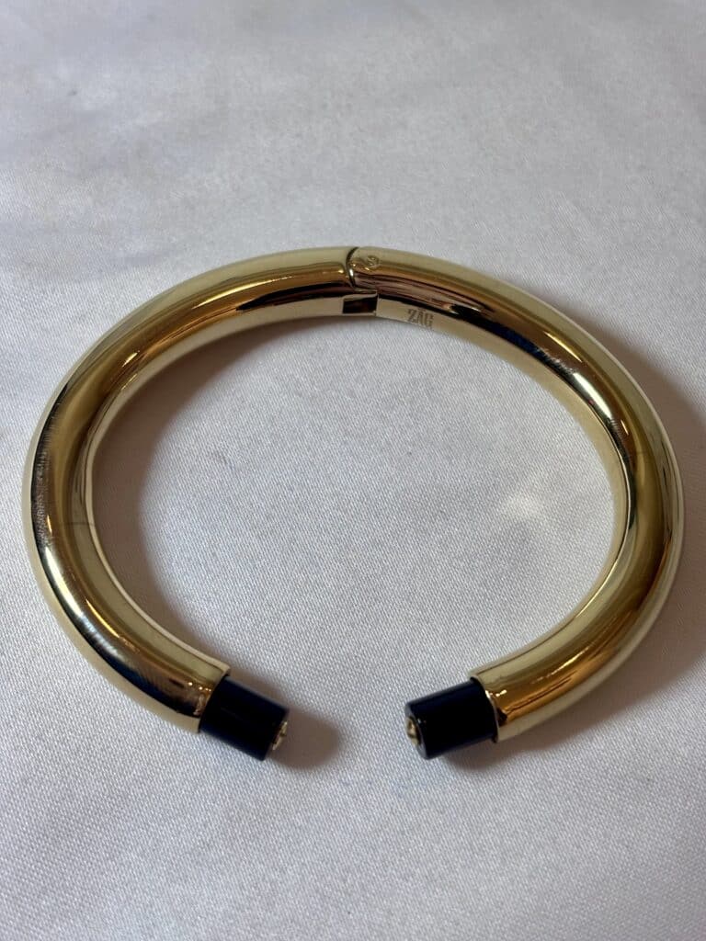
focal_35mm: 52
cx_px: 353
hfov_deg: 28.0
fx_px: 1414
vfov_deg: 36.8
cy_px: 470
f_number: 1.6
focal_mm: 5.96
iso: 32
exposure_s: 1/163
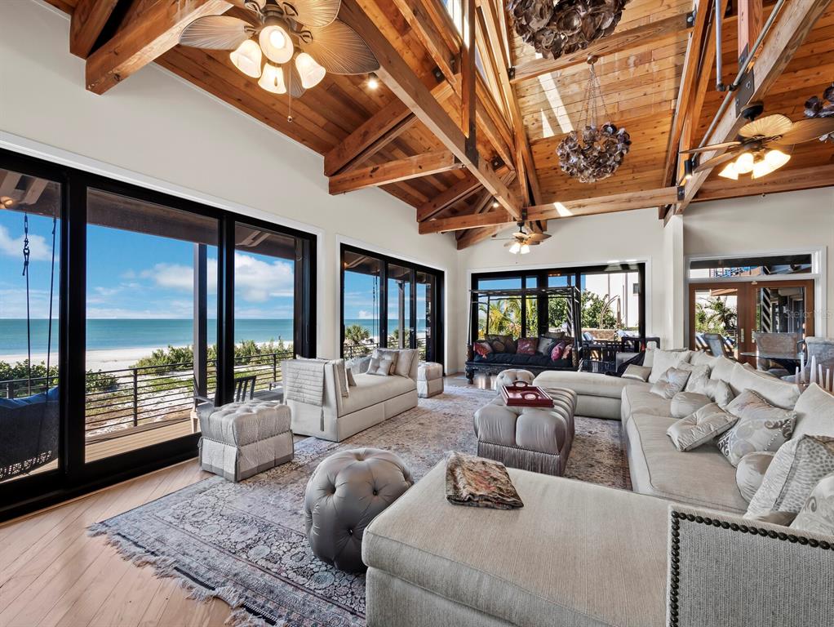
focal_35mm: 14
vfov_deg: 85.7
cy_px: 314
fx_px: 338
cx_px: 417
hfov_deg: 102.0
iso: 250
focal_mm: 7
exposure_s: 1/6
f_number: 11
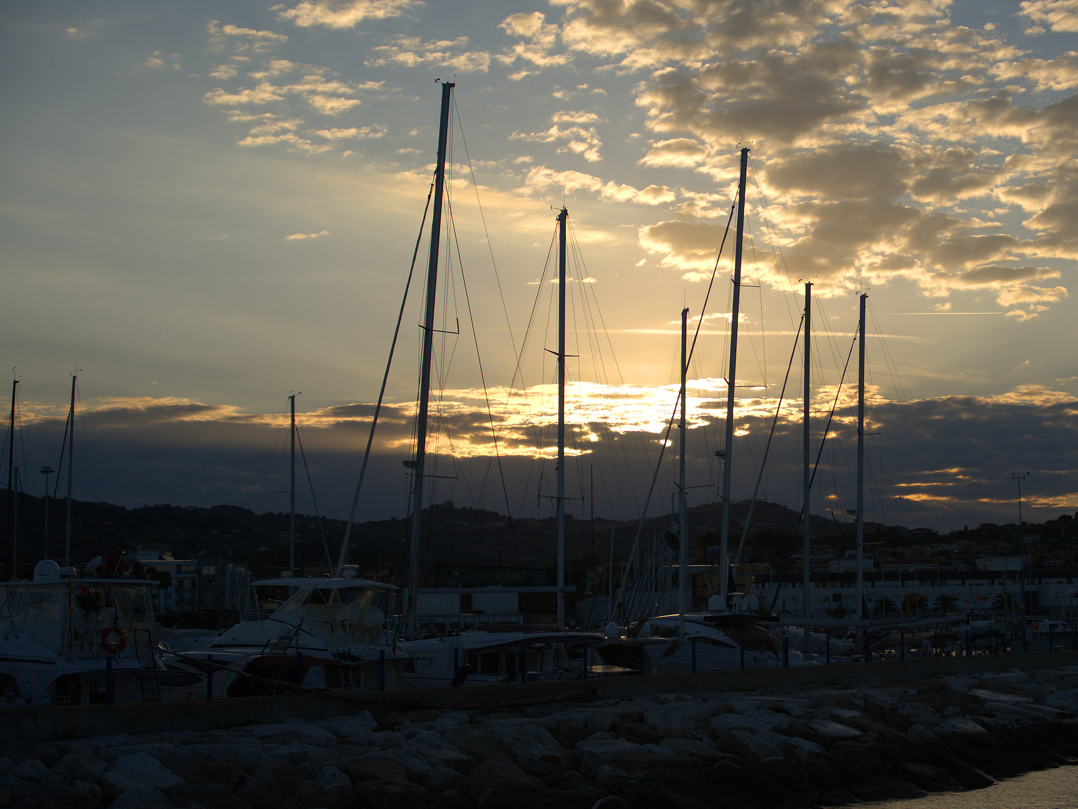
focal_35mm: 67
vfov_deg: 21.9
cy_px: 395
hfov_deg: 28.7
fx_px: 2087
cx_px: 747
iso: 100
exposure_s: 1/500
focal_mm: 50
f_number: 8
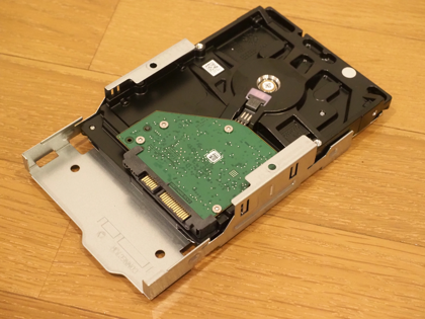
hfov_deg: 30.3
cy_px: 160
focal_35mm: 64
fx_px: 786
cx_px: 212
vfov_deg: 22.9
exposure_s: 1/50
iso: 6400
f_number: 5.6
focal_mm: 32
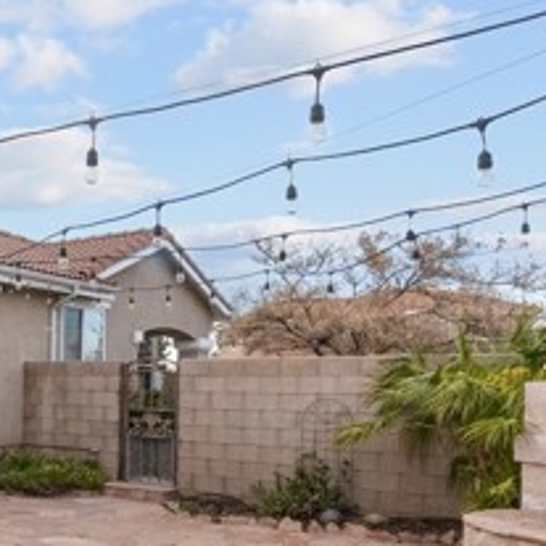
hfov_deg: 34.4
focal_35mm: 42
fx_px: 749
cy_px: 392
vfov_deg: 39.2
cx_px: -61
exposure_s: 1/160
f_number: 22
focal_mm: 16
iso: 2000
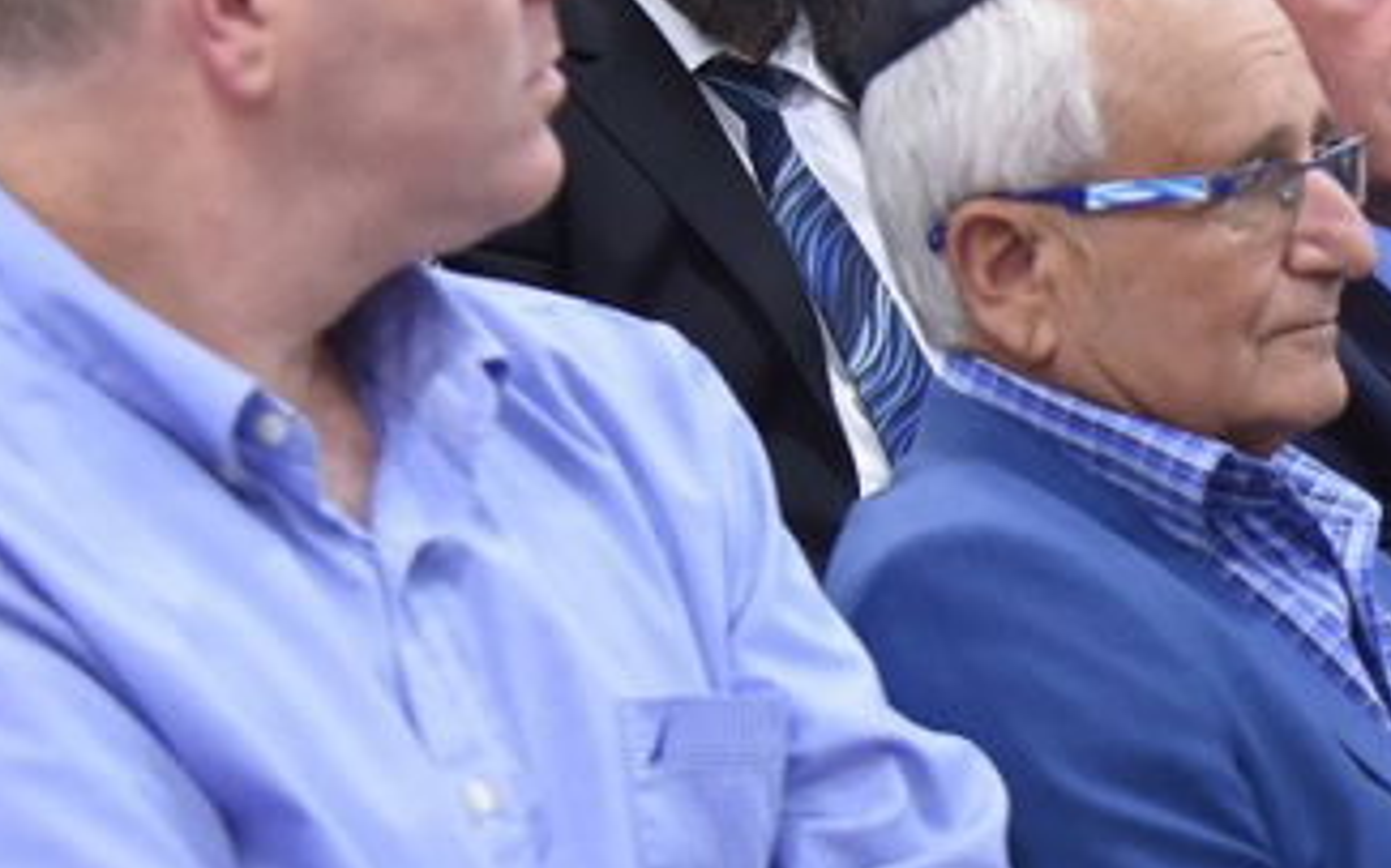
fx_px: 6330
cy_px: 511
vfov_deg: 7.9
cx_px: 1459
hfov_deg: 12.4
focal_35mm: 167
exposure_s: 1/100
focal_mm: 38
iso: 1600
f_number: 4
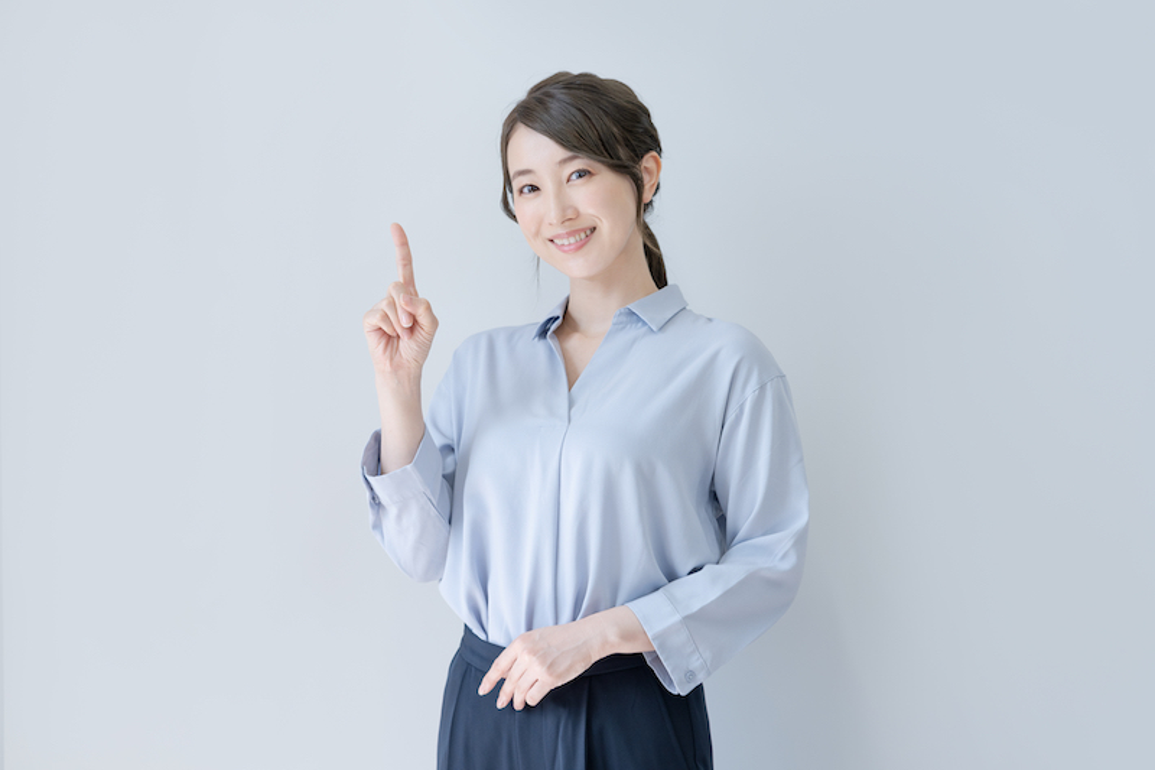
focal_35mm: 85
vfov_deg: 16.1
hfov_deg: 23.9
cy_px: 385
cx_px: 578
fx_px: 2726
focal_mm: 85
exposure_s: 1/160
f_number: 5
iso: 400
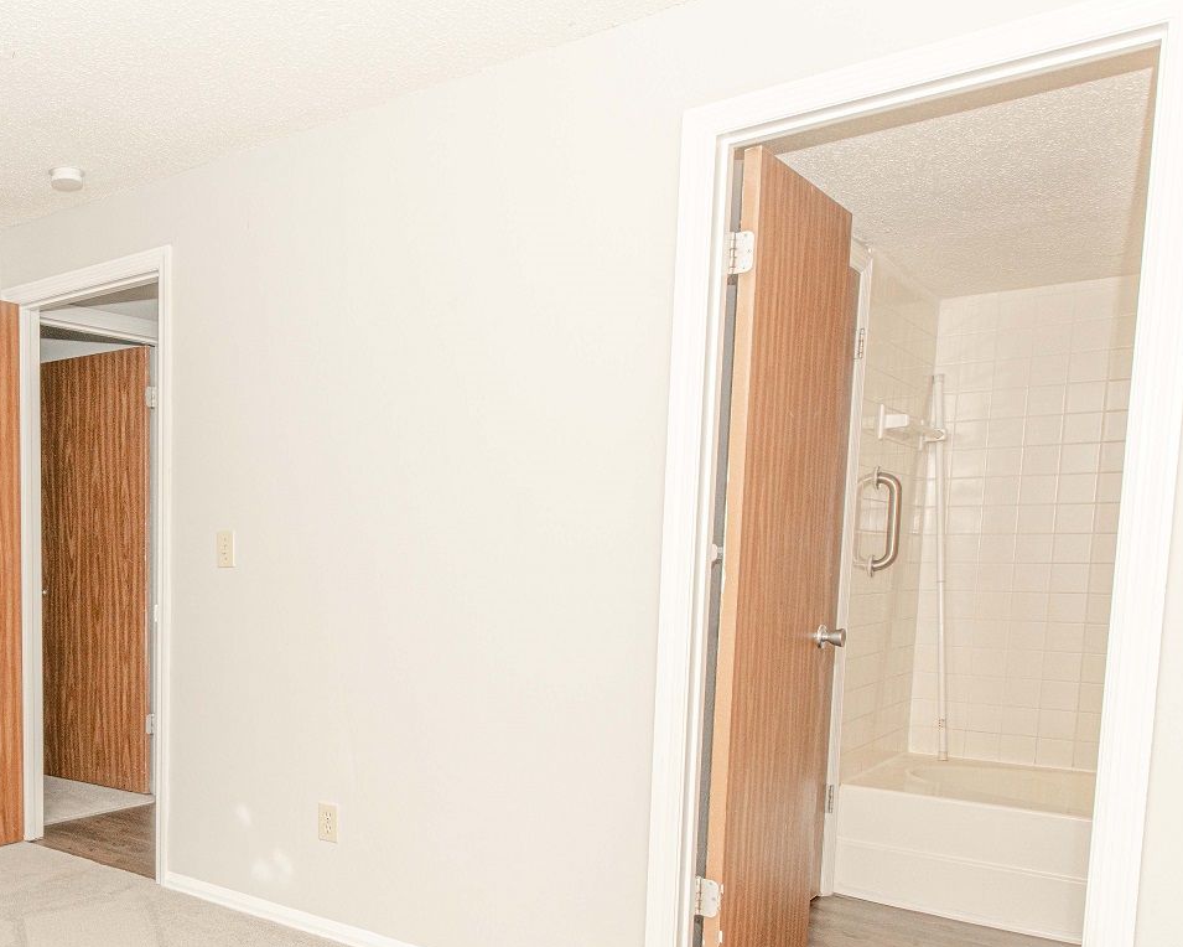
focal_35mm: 31
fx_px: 1085
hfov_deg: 50.8
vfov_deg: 46.1
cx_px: 123
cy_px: 656
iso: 500
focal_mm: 16
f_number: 11
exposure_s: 1/80
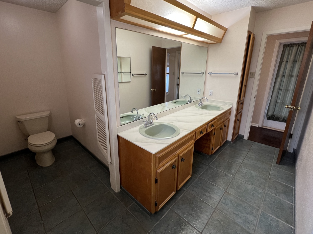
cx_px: 144
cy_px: 107
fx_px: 136
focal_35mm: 15
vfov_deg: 81.6
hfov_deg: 98.0
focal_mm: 1.57
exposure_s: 1/60
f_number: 1.8
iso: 125
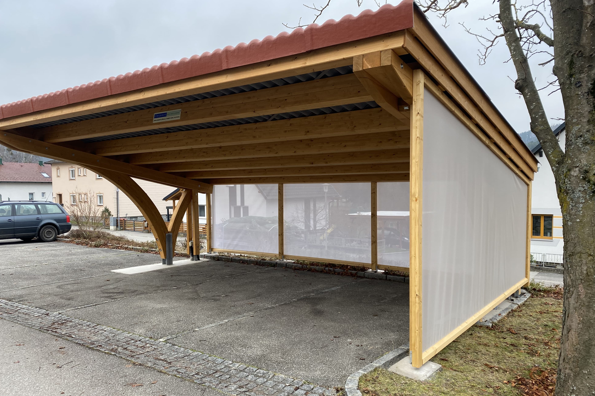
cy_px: 218
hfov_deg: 65.5
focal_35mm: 28
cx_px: 305
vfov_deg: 46.3
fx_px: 463
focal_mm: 4.25
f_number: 1.8
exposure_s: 1/122
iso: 50
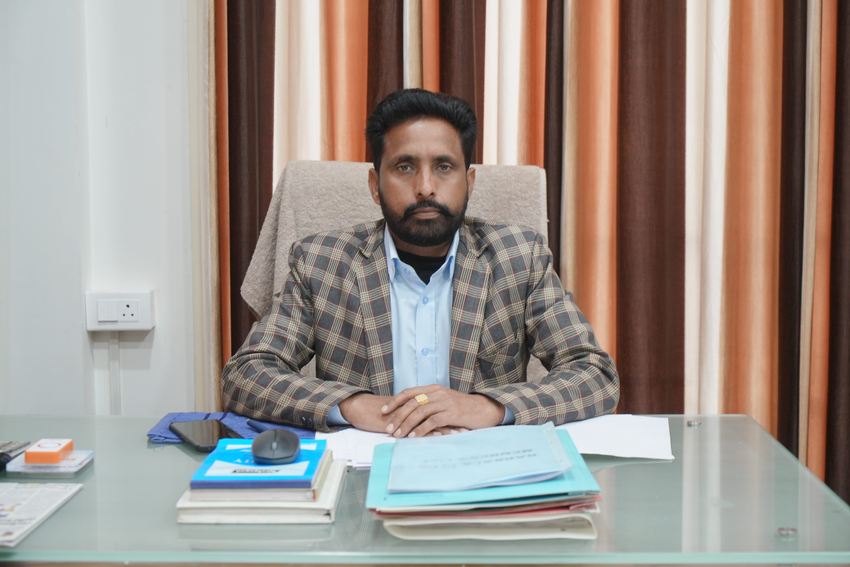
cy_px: 284
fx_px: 1346
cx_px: 425
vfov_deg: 23.8
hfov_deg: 35.1
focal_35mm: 57
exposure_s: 1/40
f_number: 5
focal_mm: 57
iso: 1000
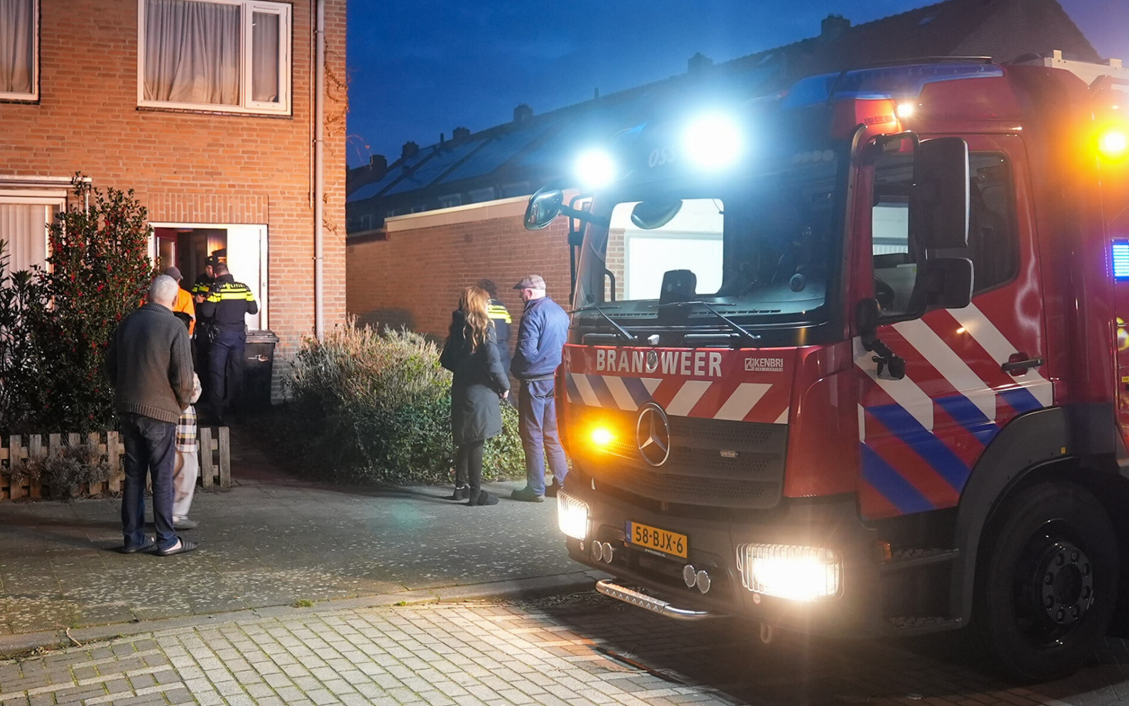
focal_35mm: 37
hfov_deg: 52.7
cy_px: 335
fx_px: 1139
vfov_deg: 34.4
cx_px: 561
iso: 4000
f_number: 2.8
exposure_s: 1/50
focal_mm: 24
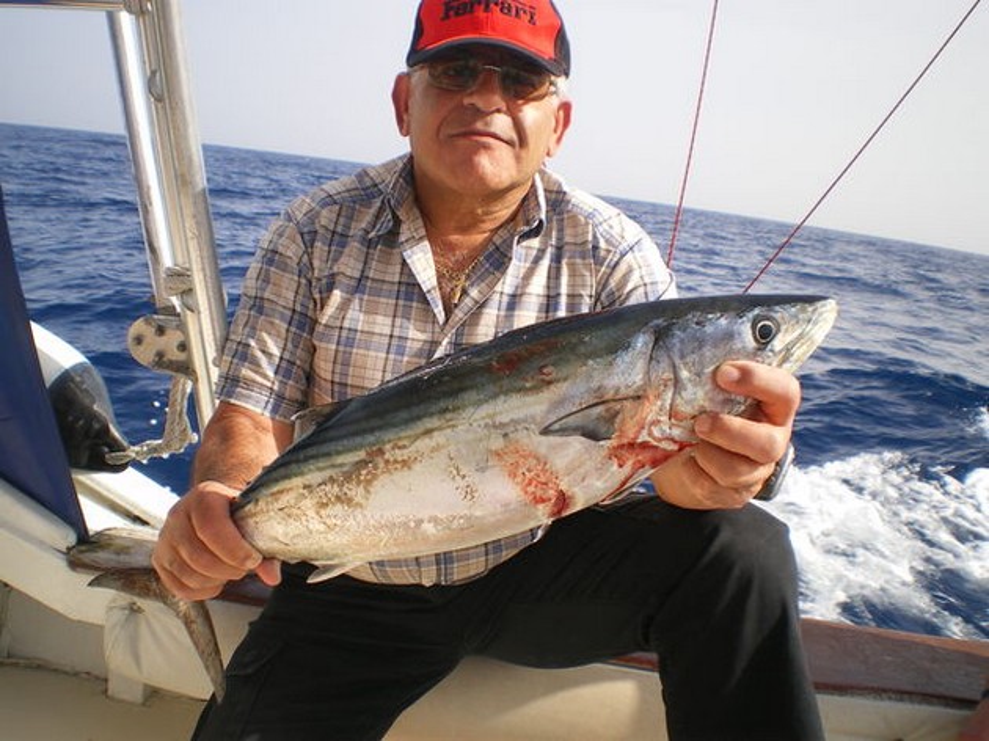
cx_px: 494
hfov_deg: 51.4
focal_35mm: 36
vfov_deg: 39.6
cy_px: 370
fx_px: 1028
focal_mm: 6.3
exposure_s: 1/320
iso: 50
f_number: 4.6
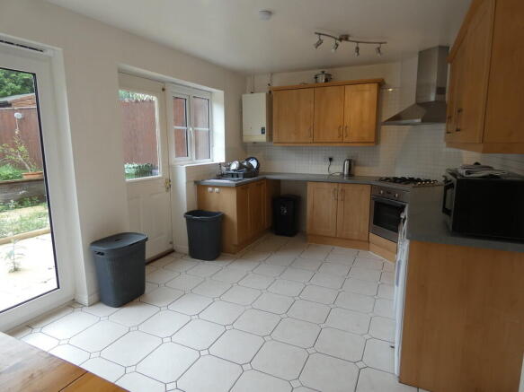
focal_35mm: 20
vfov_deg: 66.0
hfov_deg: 81.8
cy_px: 196
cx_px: 262
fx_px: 303
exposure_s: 1/100
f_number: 2.8
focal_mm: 3.6
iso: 80
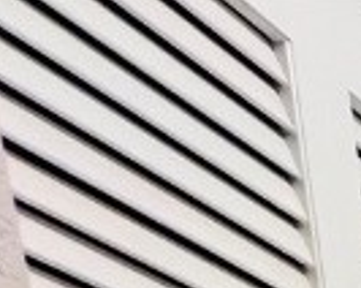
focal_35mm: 98
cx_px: 1075
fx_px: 1046
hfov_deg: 11.5
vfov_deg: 9.1
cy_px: 1038
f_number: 1.8
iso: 200
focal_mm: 1.57
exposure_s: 1/120
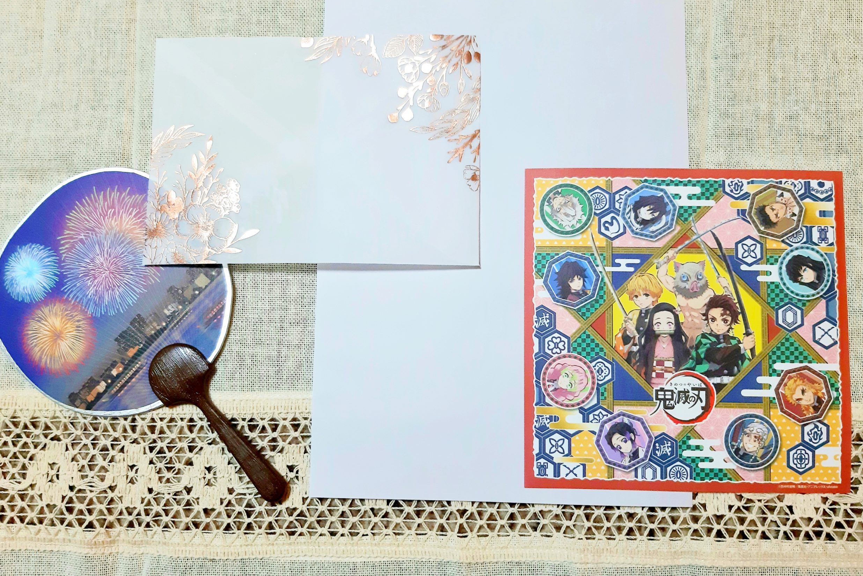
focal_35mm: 28
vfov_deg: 46.4
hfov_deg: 65.5
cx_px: 425
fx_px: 671
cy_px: 293
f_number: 1.7
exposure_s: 1/50
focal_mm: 3.93
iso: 160
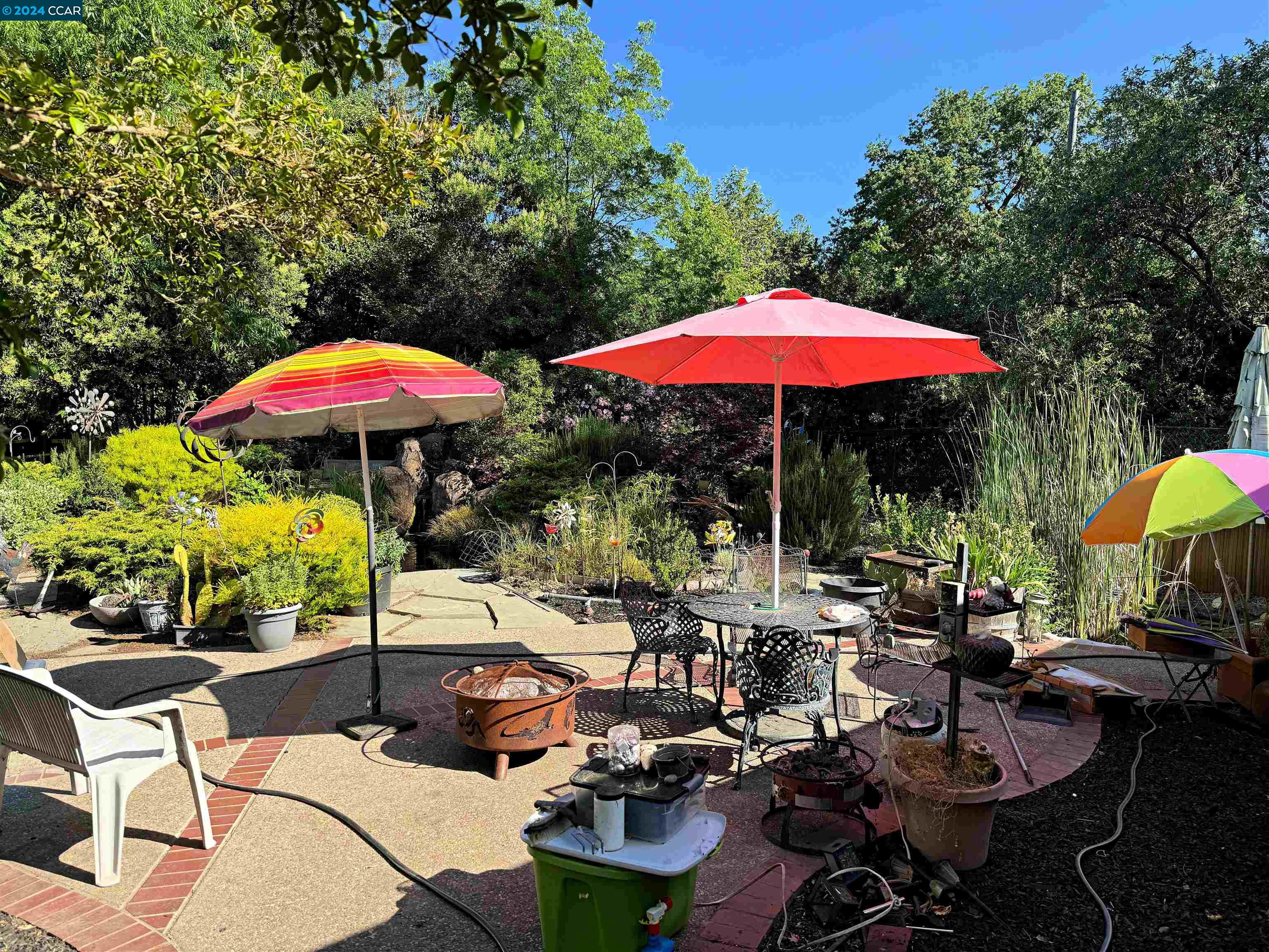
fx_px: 880
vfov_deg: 56.8
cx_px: 634
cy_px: 476
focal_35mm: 24
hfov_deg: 71.6
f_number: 1.78
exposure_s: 1/1395
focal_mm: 6.76
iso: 80
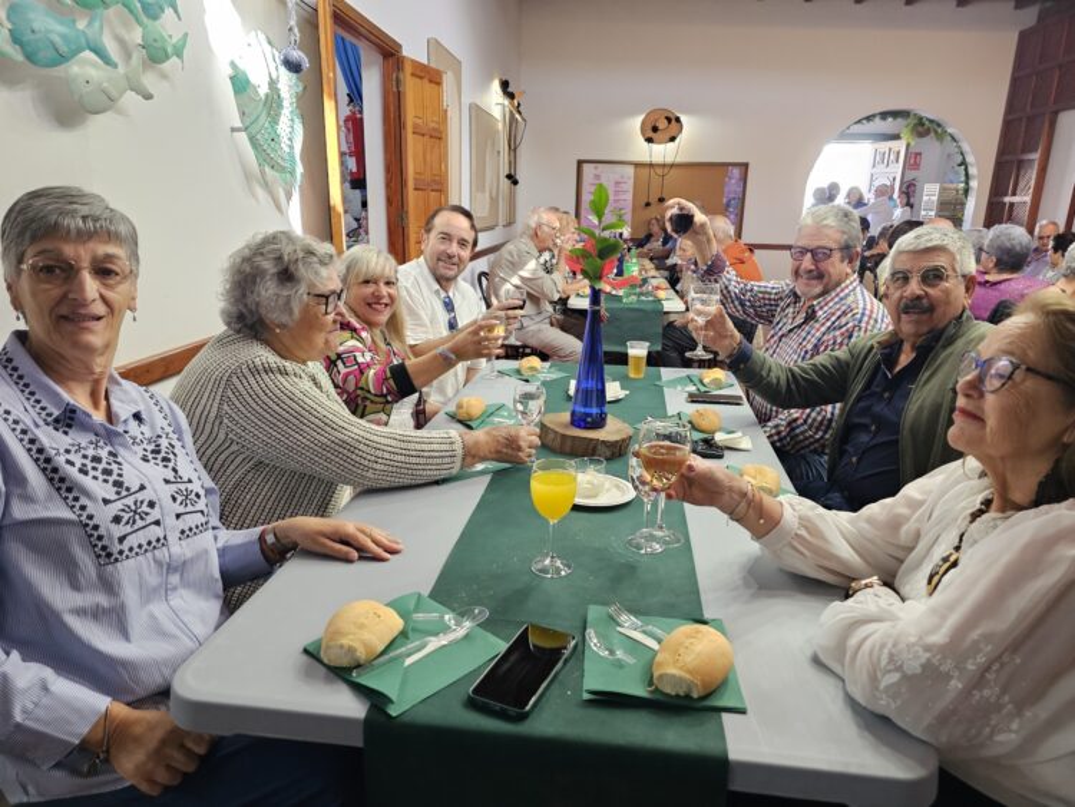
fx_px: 714
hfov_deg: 73.9
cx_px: 538
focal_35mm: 23
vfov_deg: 58.9
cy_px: 404
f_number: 1.7
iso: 640
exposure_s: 1/100
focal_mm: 6.3
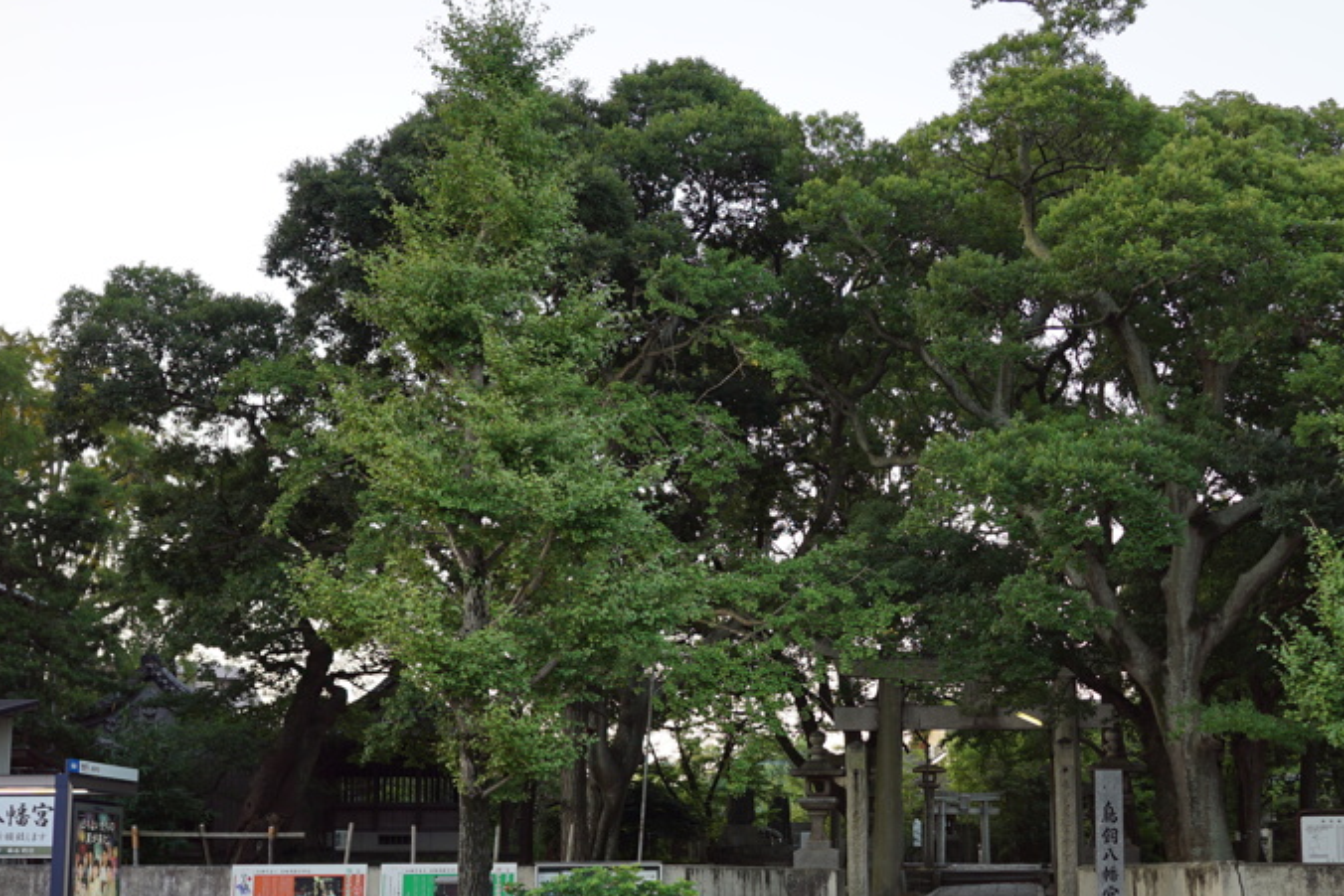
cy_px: 601
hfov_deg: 36.8
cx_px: 962
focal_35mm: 53
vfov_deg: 25.4
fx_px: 1979
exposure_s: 1/60
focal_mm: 35
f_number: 3.2
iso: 100
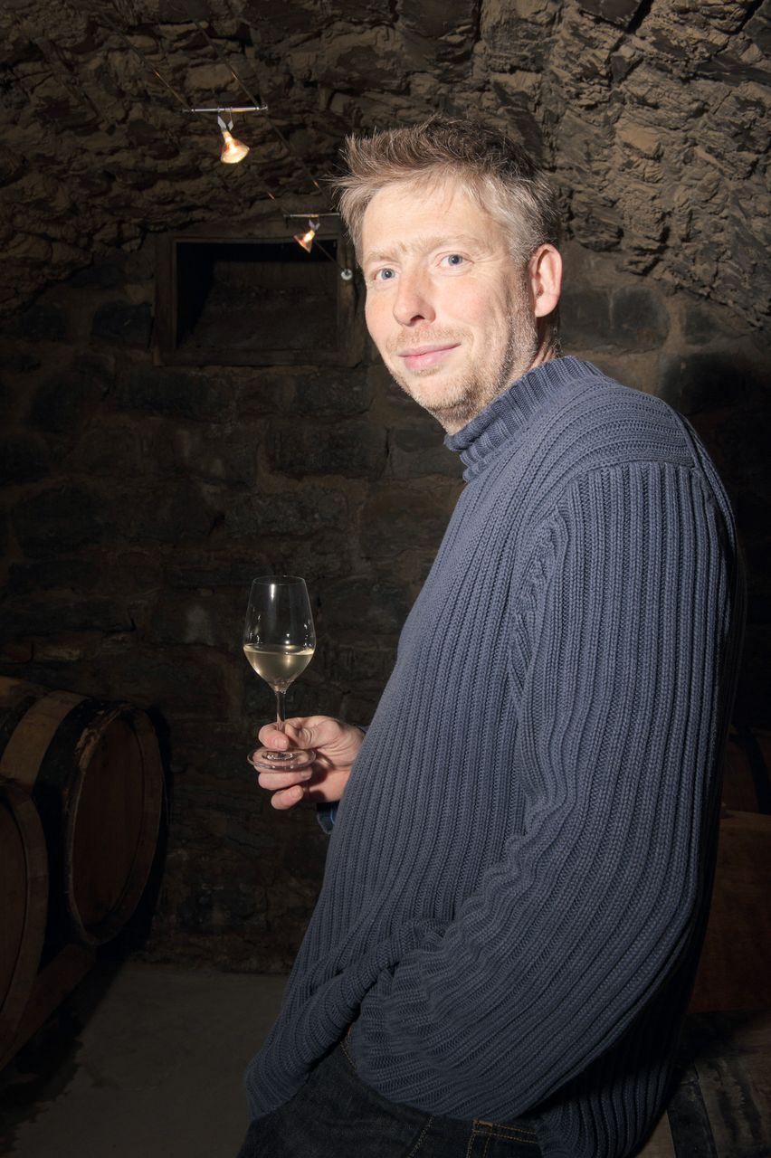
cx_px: 386
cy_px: 579
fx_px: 1029
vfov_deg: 58.7
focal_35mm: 32
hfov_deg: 41.1
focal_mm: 32
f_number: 11
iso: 400
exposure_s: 1/250
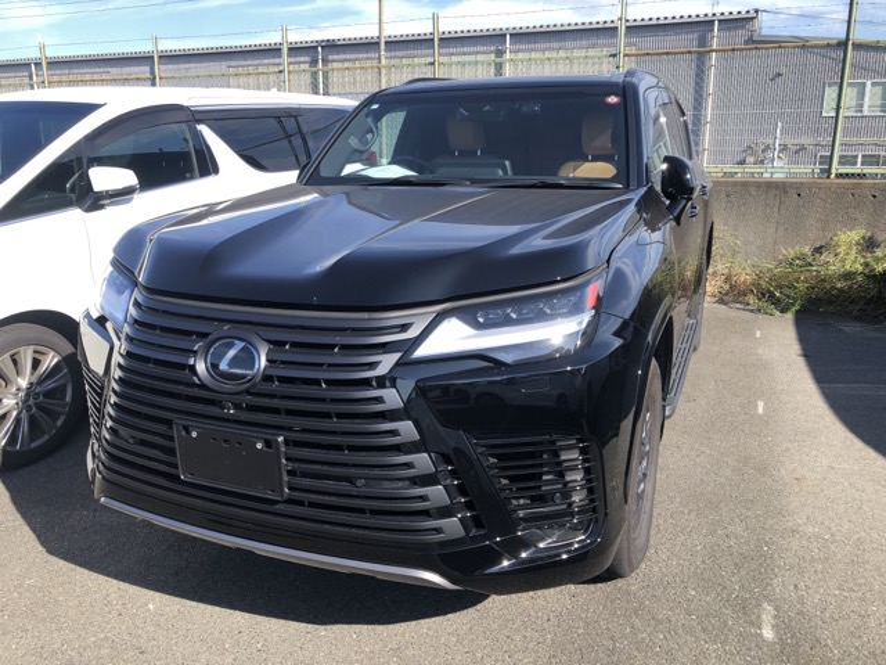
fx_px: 717
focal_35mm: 28
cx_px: 443
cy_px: 332
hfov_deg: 63.4
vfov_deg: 49.7
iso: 20
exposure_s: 1/727
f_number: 1.8
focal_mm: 3.99
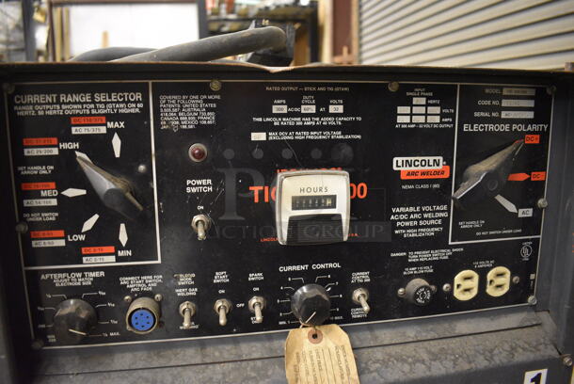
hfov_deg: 67.3
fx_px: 431
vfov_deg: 48.0
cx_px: 287
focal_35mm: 27
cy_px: 192
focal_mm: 18
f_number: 3.5
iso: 3200
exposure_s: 1/25
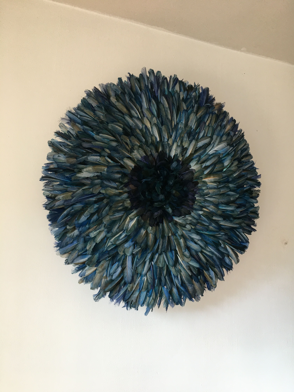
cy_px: 196
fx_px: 328
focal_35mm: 29
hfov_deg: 48.2
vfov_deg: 61.7
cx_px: 147
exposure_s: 1/17
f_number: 2.2
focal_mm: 4.15
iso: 32
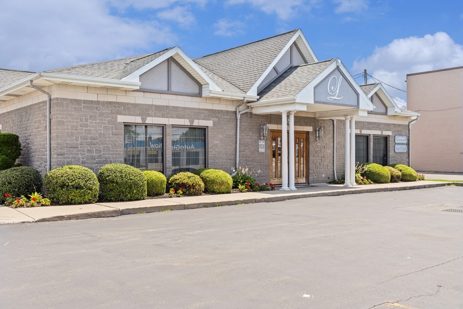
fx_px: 463
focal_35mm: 36
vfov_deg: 36.9
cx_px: 232
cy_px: 154
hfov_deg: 53.1
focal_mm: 24
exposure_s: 1/800
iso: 320
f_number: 6.3
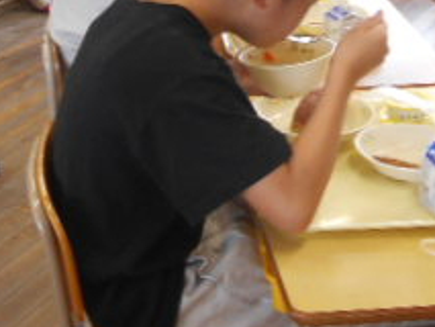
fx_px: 981
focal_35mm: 78
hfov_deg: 24.6
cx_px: 86
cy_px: -22
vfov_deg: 18.3
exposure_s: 1/30
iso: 110
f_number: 3.2
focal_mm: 4.6
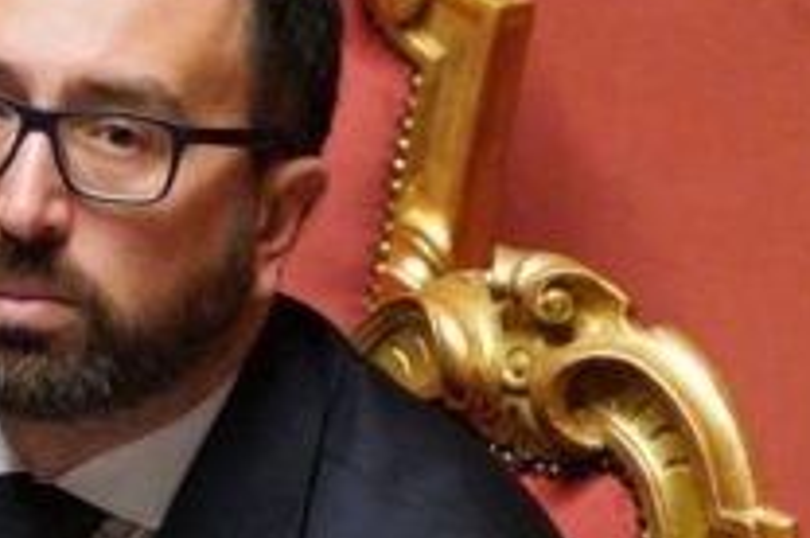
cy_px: 476
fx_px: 38954
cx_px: 35
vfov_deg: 0.8
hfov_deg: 1.2
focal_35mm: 1734
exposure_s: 1/160
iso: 10000
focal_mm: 345
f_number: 5.6
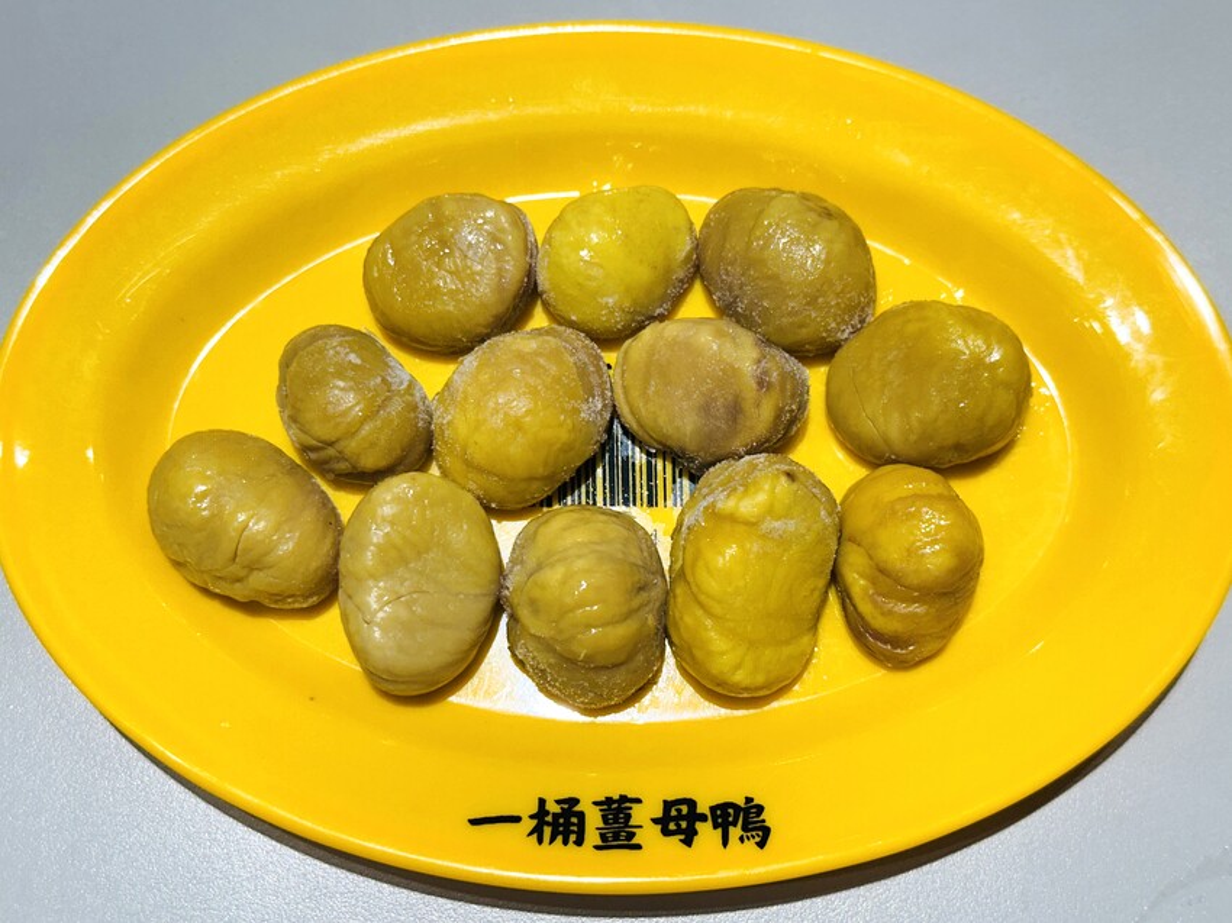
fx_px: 1708
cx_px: 616
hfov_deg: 39.7
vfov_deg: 30.3
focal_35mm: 48
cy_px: 462
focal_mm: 6.86
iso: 100
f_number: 1.78
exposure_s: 1/120
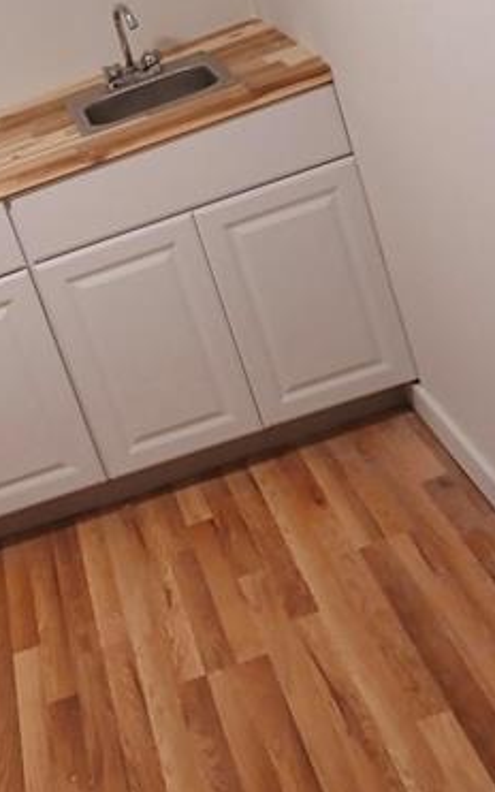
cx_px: -45
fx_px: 1230
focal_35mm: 57
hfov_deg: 21.6
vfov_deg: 35.1
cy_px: 220
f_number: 1.8
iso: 250
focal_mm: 3.98
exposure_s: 1/60.2
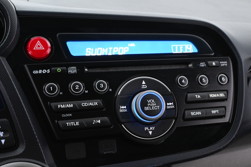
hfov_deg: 41.7
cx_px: 126
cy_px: 84
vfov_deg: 28.5
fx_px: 329
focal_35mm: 47
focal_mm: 31.5
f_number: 5
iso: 2800
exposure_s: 1/25
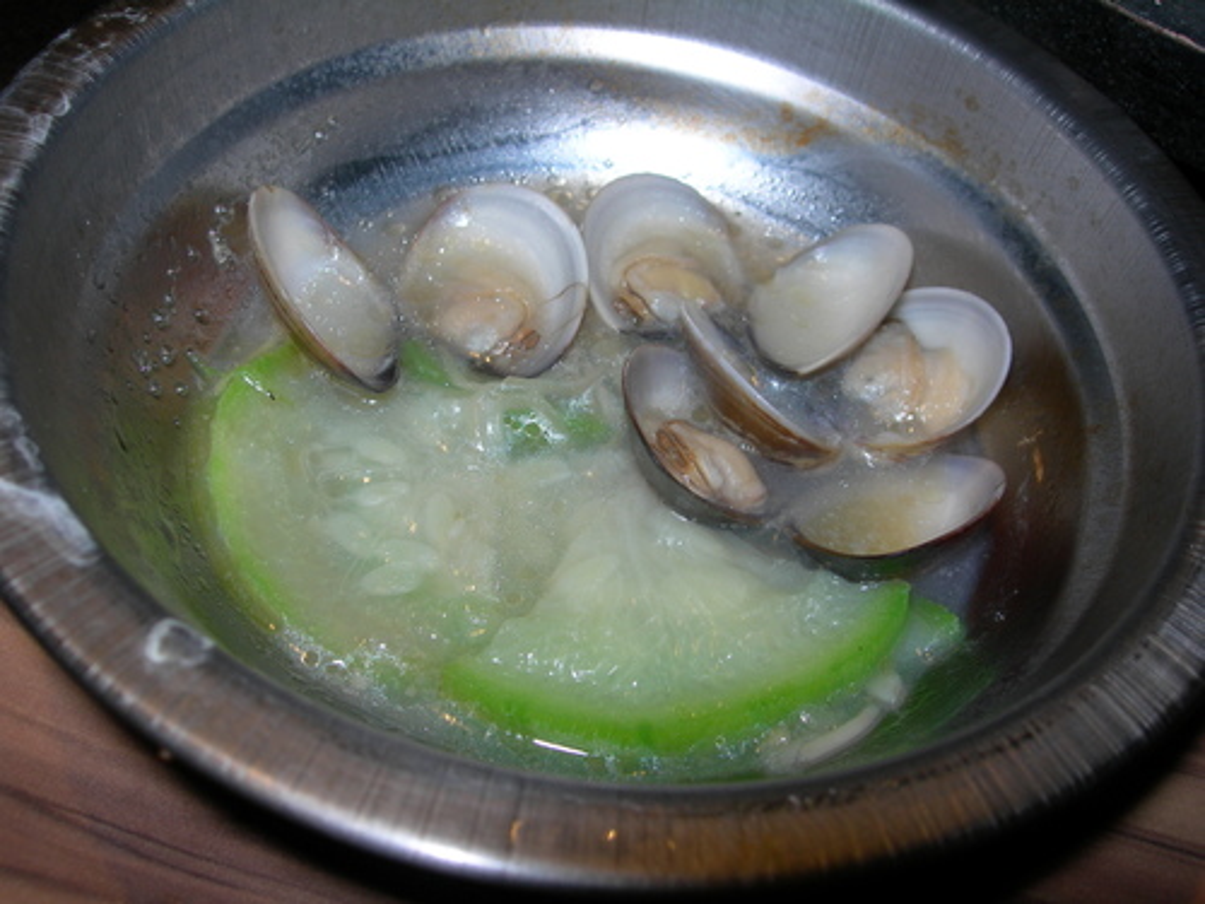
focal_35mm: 38
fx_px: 1323
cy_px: 452
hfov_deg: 49.0
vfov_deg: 37.7
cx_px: 602
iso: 50
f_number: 4.8
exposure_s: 1/60.1
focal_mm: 7.8
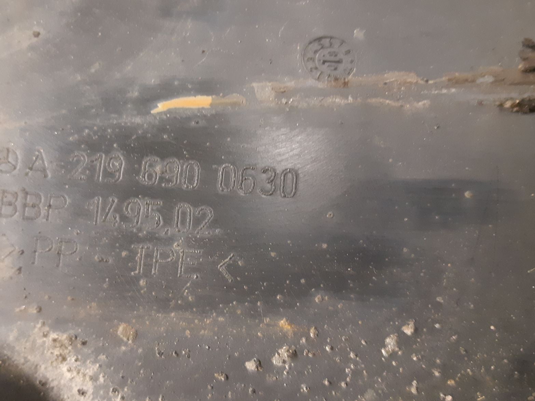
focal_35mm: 34
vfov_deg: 41.8
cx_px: 219
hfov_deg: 53.6
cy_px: 196
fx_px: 526
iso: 400
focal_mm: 3.93
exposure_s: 1/25
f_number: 1.7
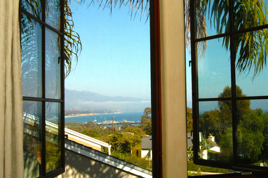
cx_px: 135
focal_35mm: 58
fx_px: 428
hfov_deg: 34.8
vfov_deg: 23.5
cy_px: 83
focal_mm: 35
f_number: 14
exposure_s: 1/500
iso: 640
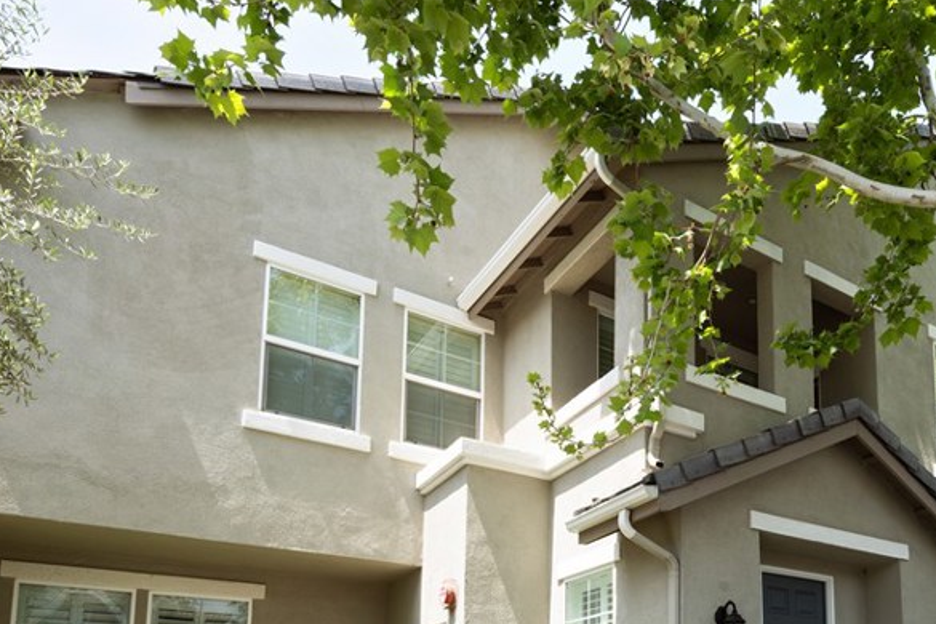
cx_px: 666
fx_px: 728
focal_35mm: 28
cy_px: 521
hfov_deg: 62.8
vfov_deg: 43.7
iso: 100
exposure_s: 1/40
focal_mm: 16
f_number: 11
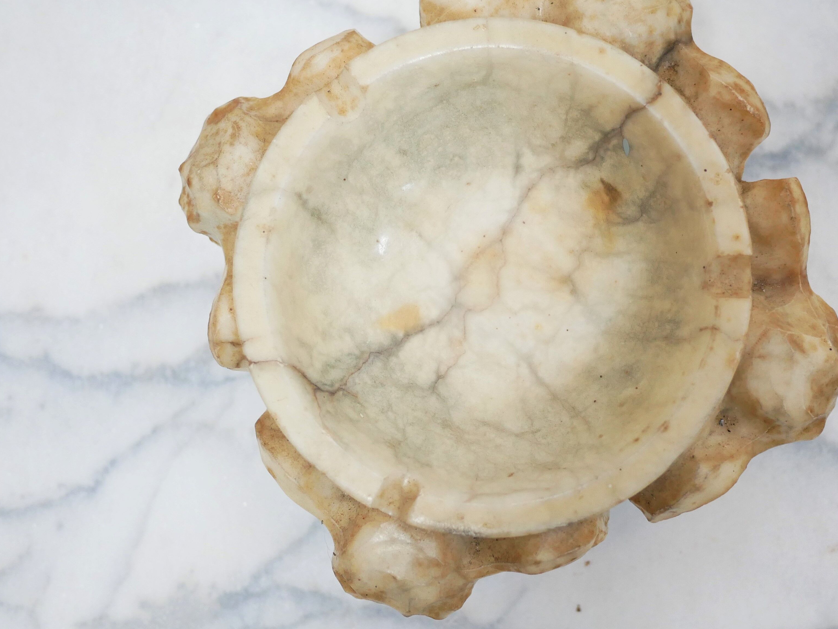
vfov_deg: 24.4
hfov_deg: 31.9
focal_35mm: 60
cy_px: 278
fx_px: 1453
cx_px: 574
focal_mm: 20
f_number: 1.7
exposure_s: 1/60
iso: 800
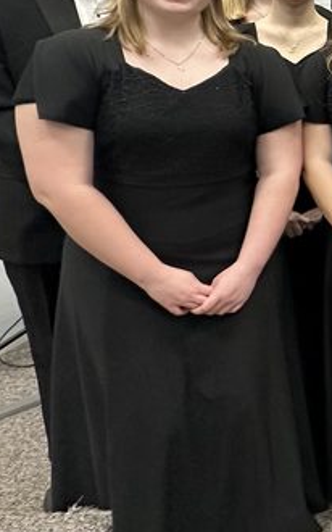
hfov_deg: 18.0
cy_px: 145
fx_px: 667
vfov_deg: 42.4
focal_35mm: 46
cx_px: 680
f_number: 2.2
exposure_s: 1/60
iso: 320
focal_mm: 2.22
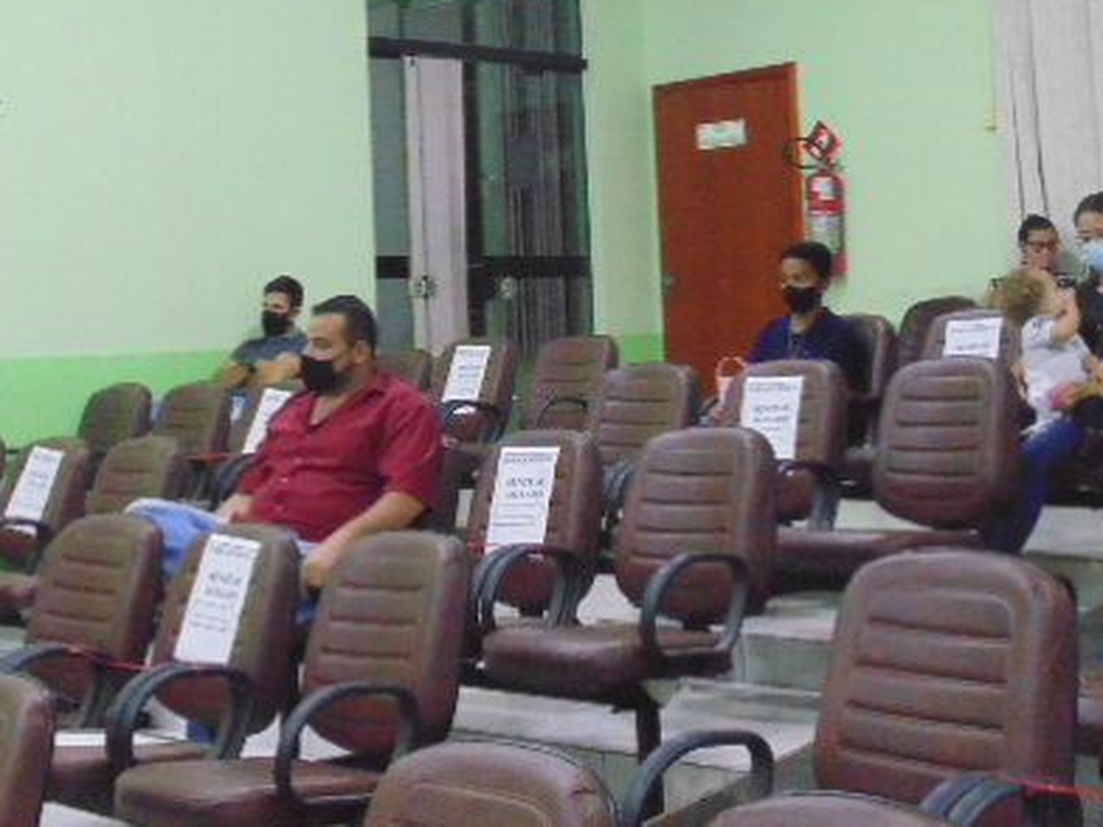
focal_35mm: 67
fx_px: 2135
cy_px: 183
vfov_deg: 21.7
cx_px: 512
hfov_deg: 29.0
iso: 800
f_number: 3.6
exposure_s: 1/40
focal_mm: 7.4
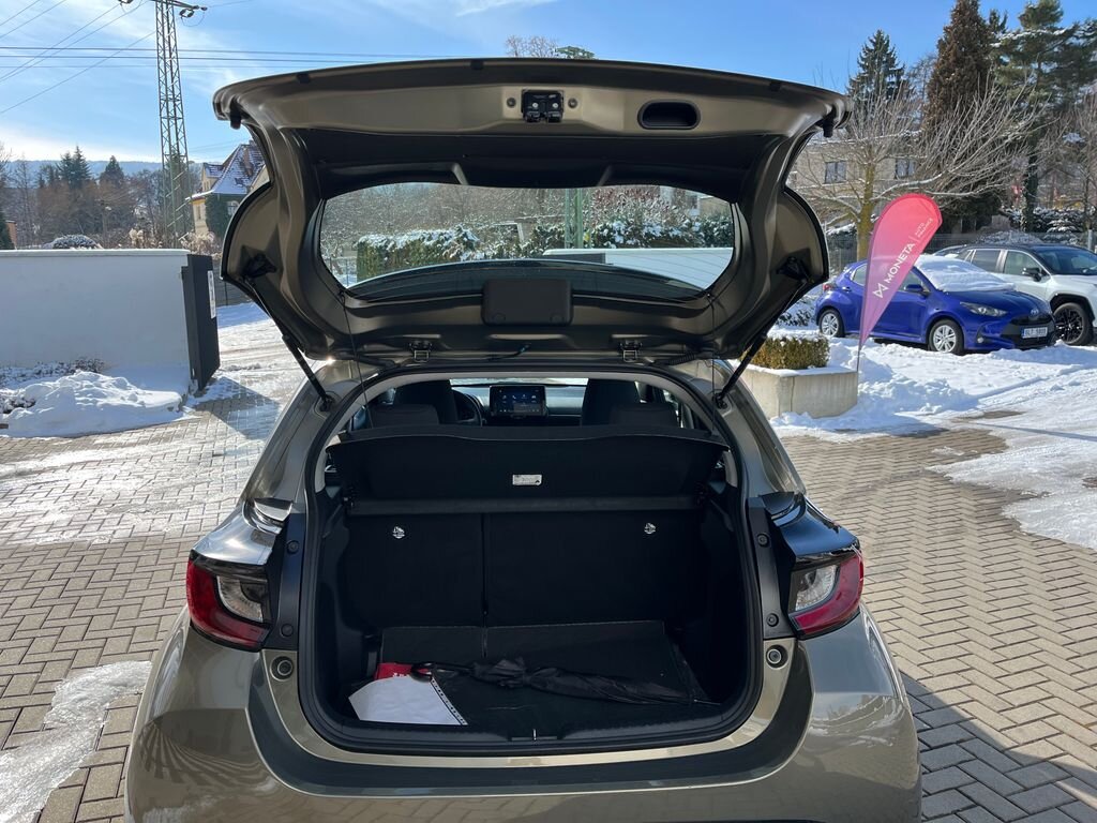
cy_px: 412
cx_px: 548
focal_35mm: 26
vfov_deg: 53.1
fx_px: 824
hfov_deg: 67.3
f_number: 1.6
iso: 50
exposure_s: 1/1497
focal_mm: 5.1
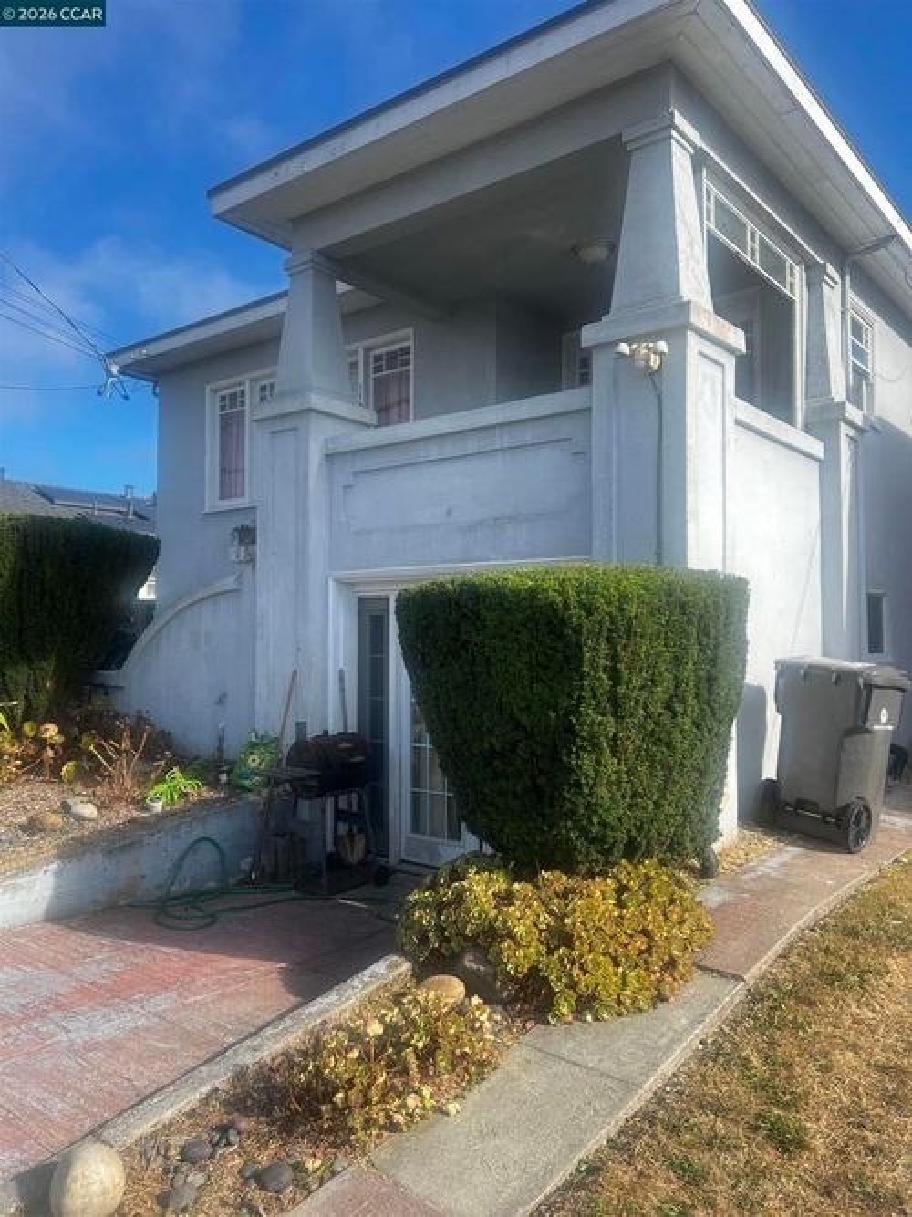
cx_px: 456
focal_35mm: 26
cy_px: 608
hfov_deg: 53.0
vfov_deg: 67.3
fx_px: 914
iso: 50
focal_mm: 5.7
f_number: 1.5
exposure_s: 1/1311
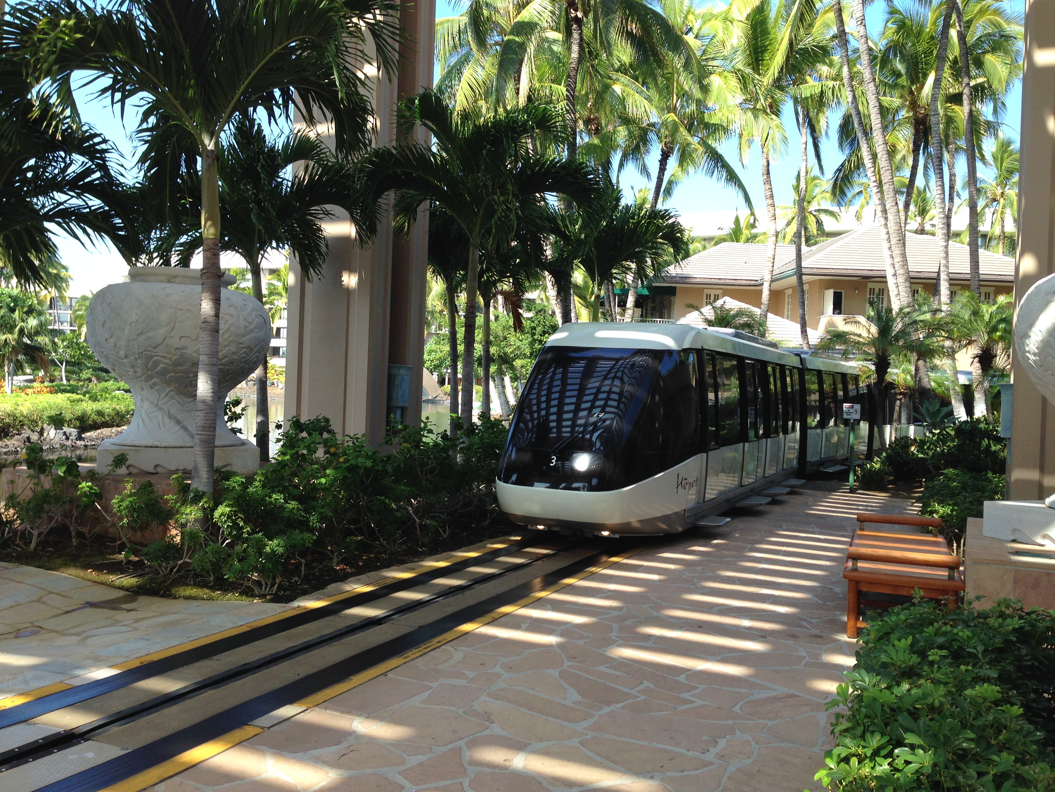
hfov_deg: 55.4
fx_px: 1006
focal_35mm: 33
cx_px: 528
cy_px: 396
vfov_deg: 42.9
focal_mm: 4.12
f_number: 2.4
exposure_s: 1/480
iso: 50
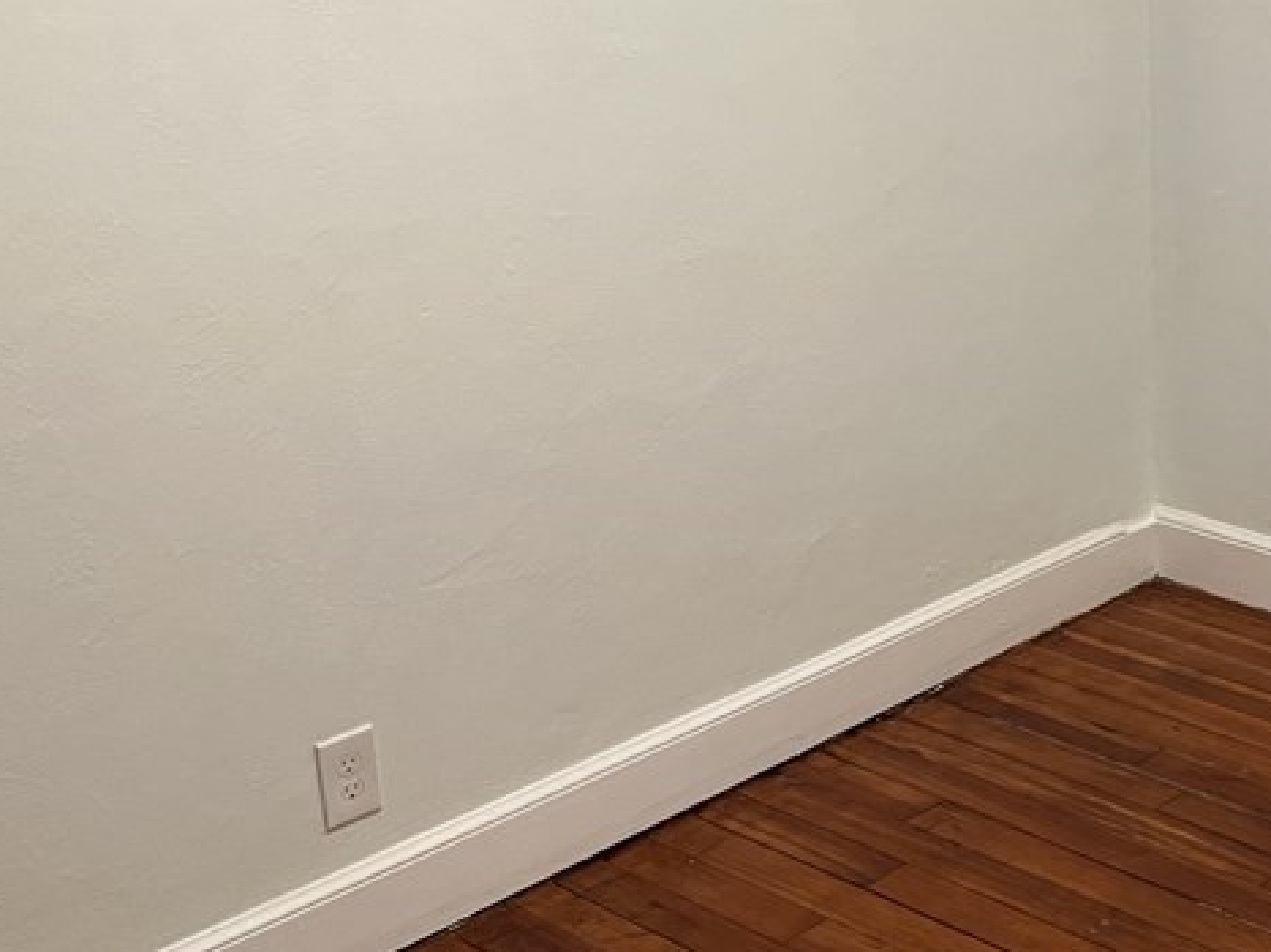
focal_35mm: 57
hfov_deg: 31.3
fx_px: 2092
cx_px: 1268
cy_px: 299
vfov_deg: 25.5
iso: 100
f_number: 1.5
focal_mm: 5.7
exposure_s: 1/60
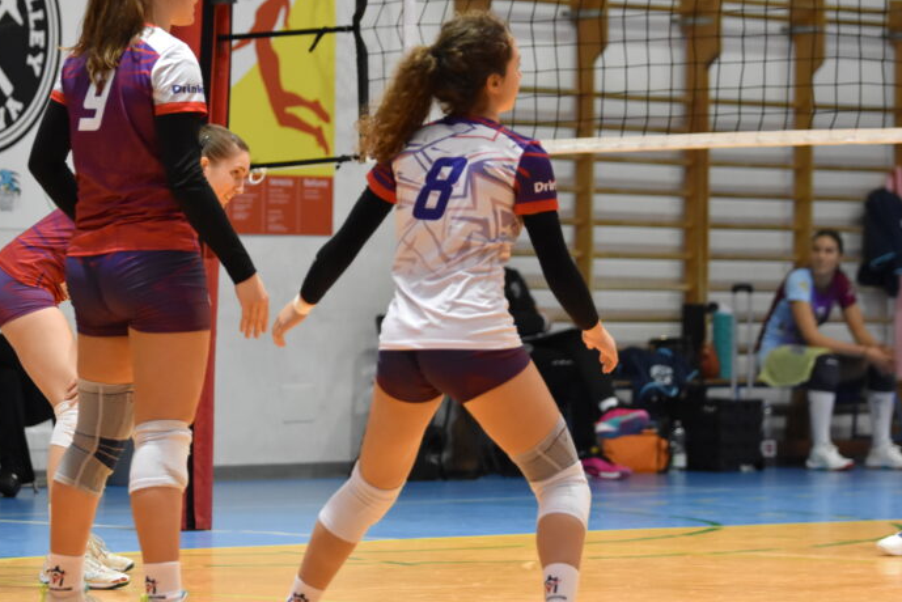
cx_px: 357
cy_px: 243
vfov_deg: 6.5
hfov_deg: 9.7
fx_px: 5307
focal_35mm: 212
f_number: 2.8
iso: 2200
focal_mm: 95
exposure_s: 1/500
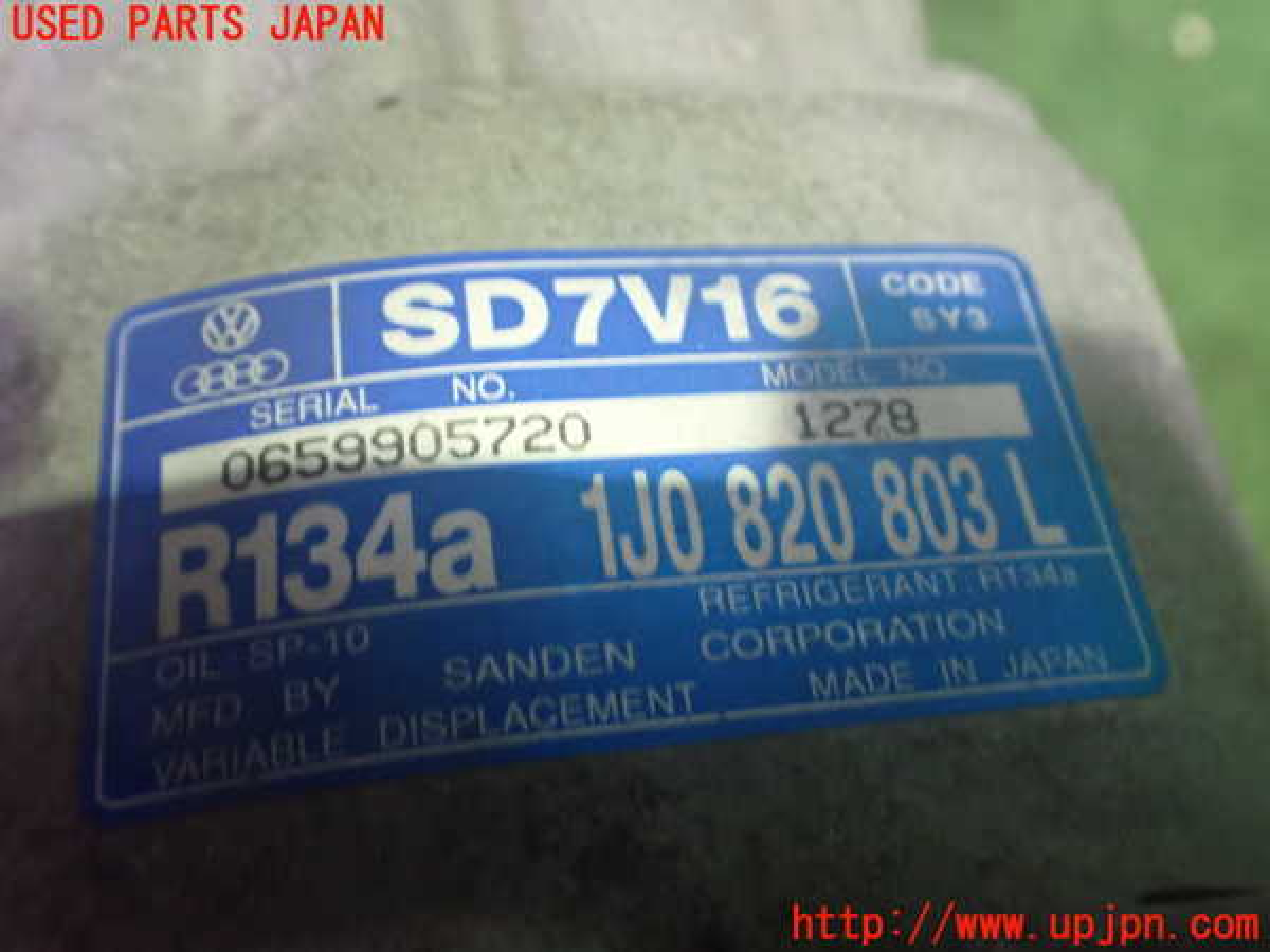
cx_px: 635
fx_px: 1101
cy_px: 476
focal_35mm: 30
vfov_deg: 46.8
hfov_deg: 60.0
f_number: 2.3
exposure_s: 1/30
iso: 1250
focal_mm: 5.4
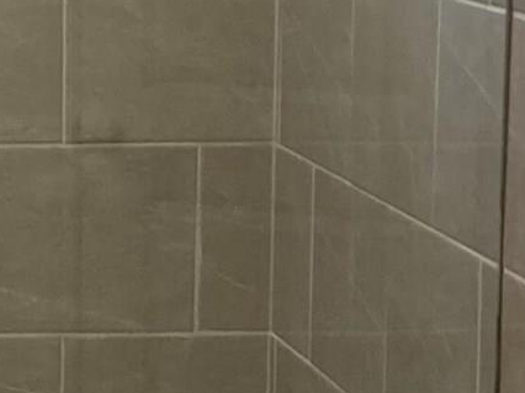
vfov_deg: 7.3
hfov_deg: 9.5
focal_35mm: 202
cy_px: 193
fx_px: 3062
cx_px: -250
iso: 50
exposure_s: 1/60
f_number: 1.8
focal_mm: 3.99
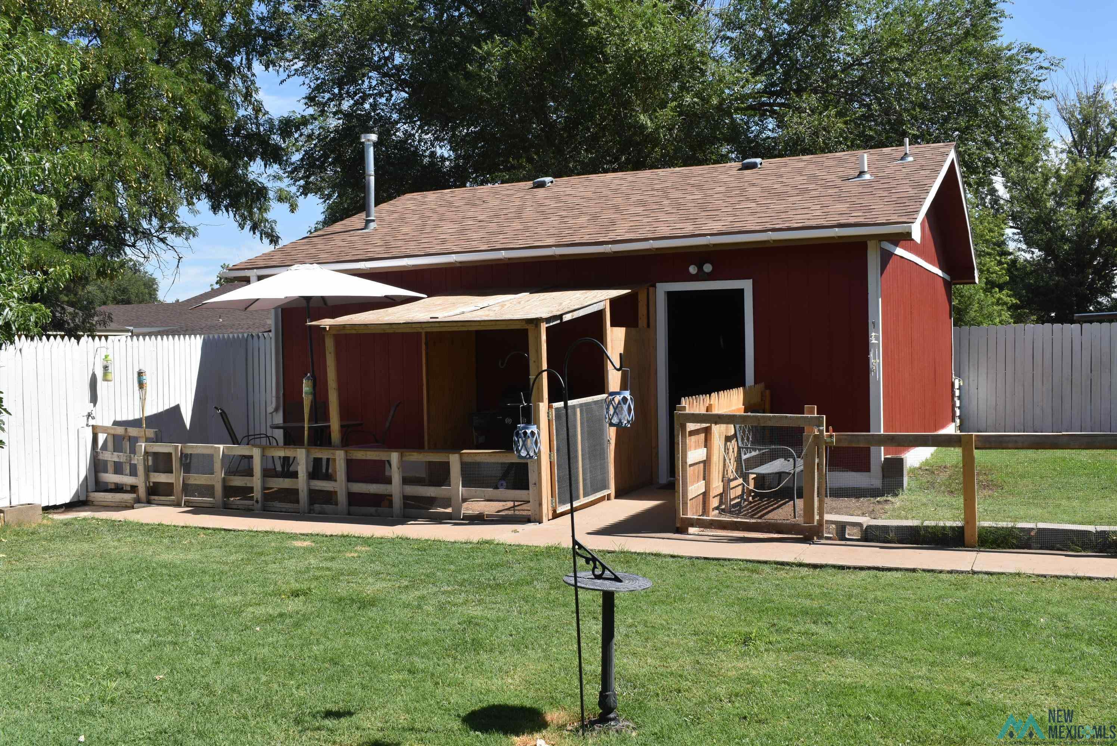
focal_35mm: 36
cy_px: 373
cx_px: 558
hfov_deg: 53.1
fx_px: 1118
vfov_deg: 36.9
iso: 200
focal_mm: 24
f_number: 10
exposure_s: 1/400
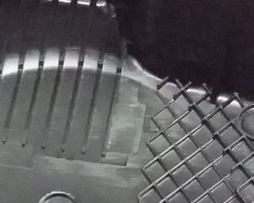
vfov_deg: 9.0
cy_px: 237
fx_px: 1271
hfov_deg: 11.3
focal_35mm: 169
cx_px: -7
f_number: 2.4
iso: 1000
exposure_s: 1/15
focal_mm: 3.4
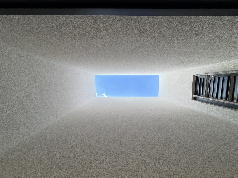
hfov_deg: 102.1
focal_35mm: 14
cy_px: 89
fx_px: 96
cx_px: 119
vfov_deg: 85.7
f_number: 2.2
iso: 40
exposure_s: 1/252
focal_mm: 2.22
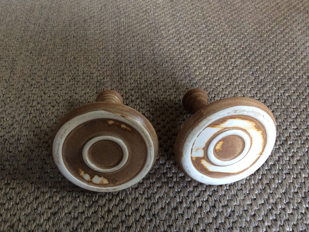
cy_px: 117
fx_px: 295
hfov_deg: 55.4
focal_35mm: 33
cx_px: 151
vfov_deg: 42.9
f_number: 2.4
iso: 200
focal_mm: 3.3
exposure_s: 1/25
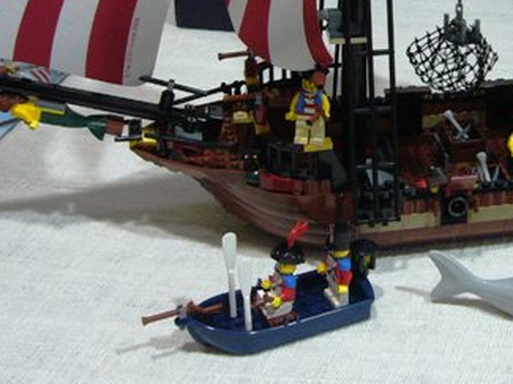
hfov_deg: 27.7
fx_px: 1021
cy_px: 54
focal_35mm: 69
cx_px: 398
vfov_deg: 20.9
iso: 200
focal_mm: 5.8
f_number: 2.8
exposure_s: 1/8
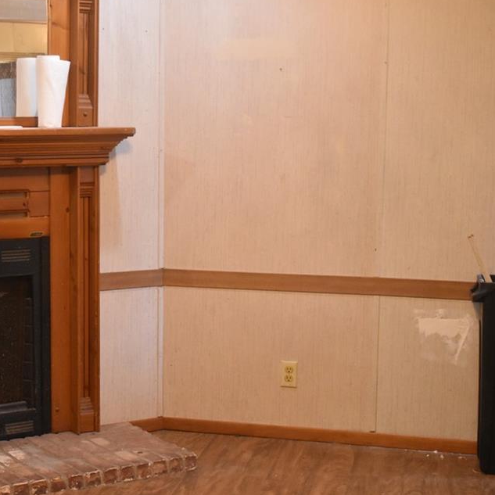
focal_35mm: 66
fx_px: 1068
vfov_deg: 26.1
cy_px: 245
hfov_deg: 25.7
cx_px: 110
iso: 3600
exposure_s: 1/60
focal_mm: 32
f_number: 4.5
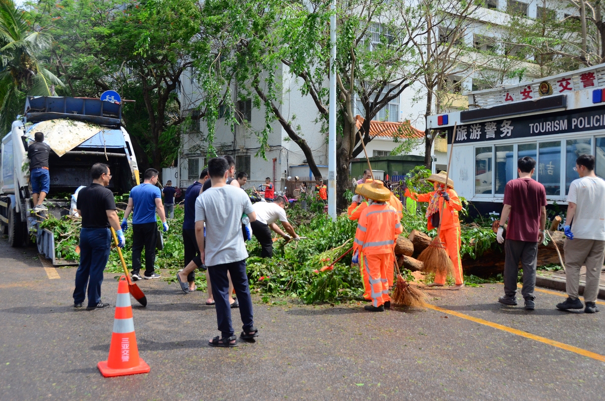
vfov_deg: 36.7
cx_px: 302
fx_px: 604
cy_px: 200
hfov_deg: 53.2
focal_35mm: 36
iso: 500
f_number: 5
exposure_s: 1/2000
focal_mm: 24
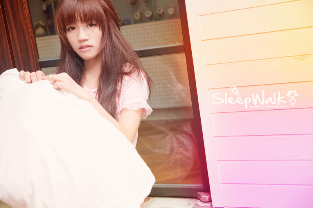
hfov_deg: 30.6
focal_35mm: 66
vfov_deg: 20.6
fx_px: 573
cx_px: 156
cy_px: 104
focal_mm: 44
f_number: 2.8
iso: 200
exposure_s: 1/50
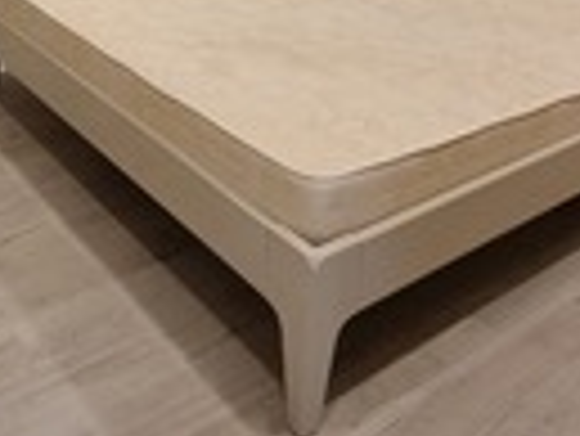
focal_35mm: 46
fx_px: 771
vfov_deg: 26.0
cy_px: -160
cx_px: 205
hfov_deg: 40.8
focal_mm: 1.74
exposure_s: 1/50
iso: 80
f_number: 2.2
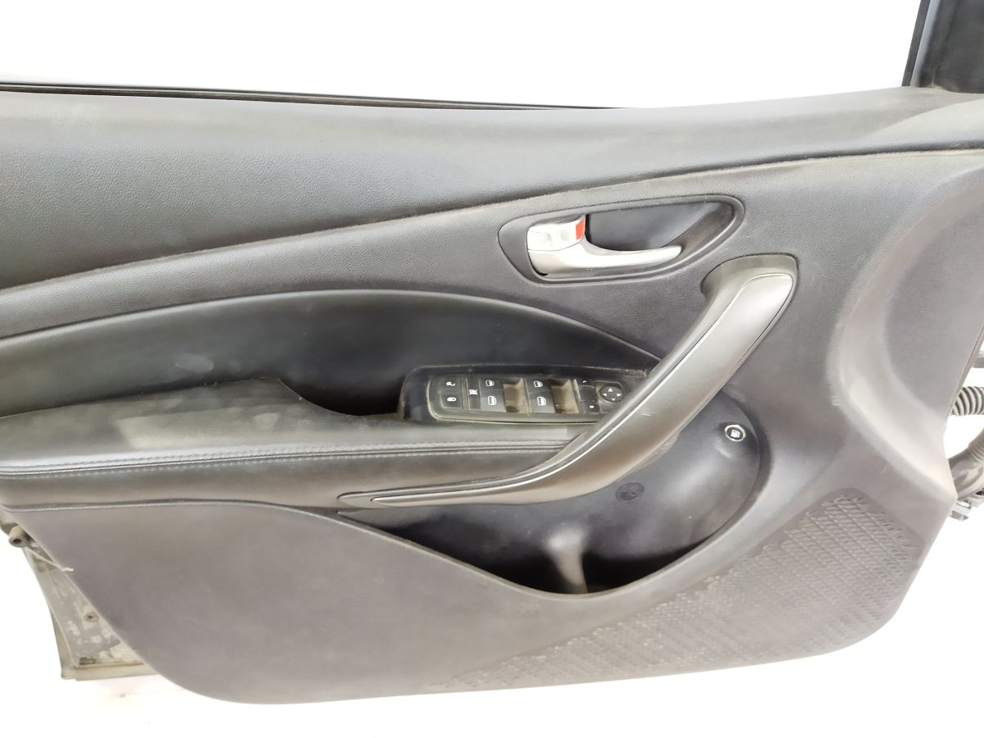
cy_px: 369
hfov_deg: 65.3
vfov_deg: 51.4
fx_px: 768
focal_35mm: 27
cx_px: 492
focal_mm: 4.71
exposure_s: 1/20
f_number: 1.79
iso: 875
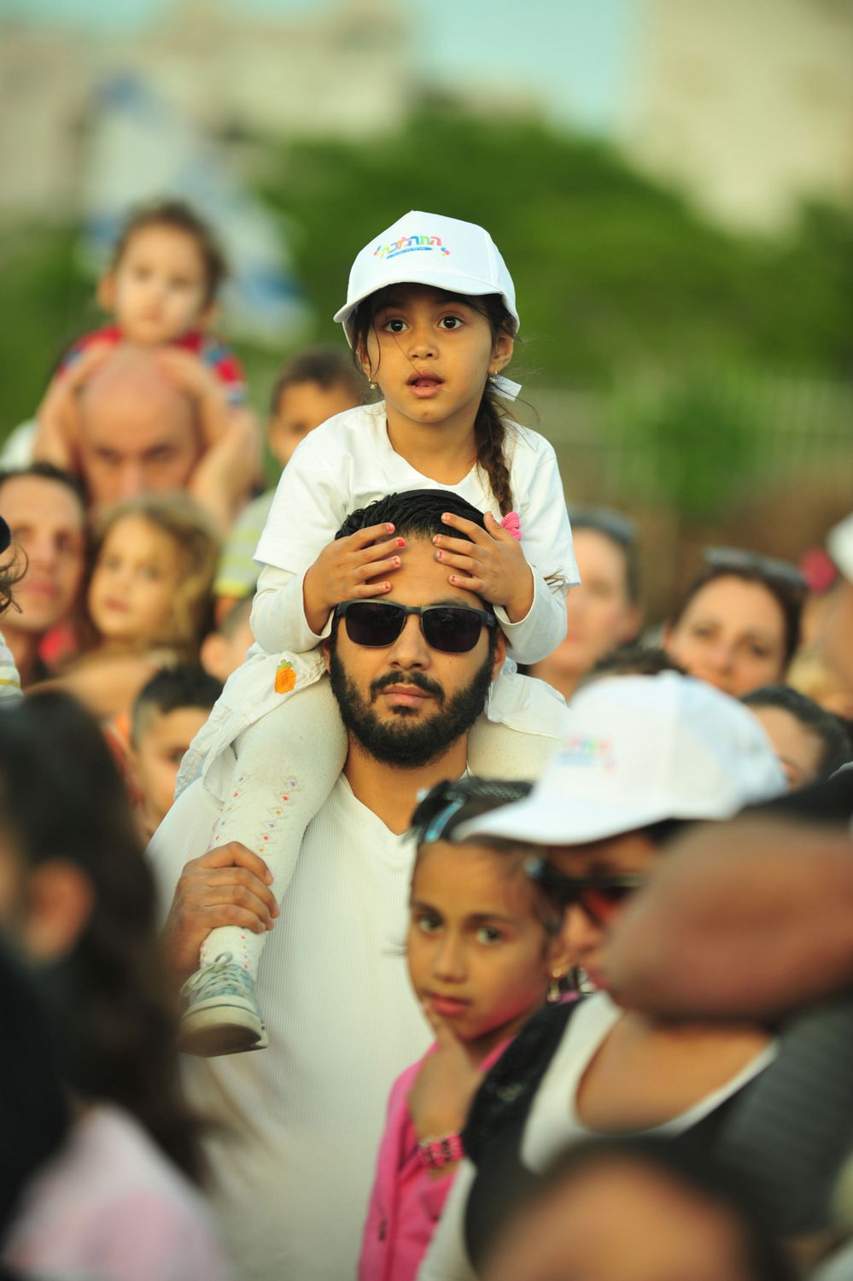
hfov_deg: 6.9
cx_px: 426
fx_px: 7113
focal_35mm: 200
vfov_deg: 10.3
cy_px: 640
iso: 250
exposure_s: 1/125
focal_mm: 200
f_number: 3.2
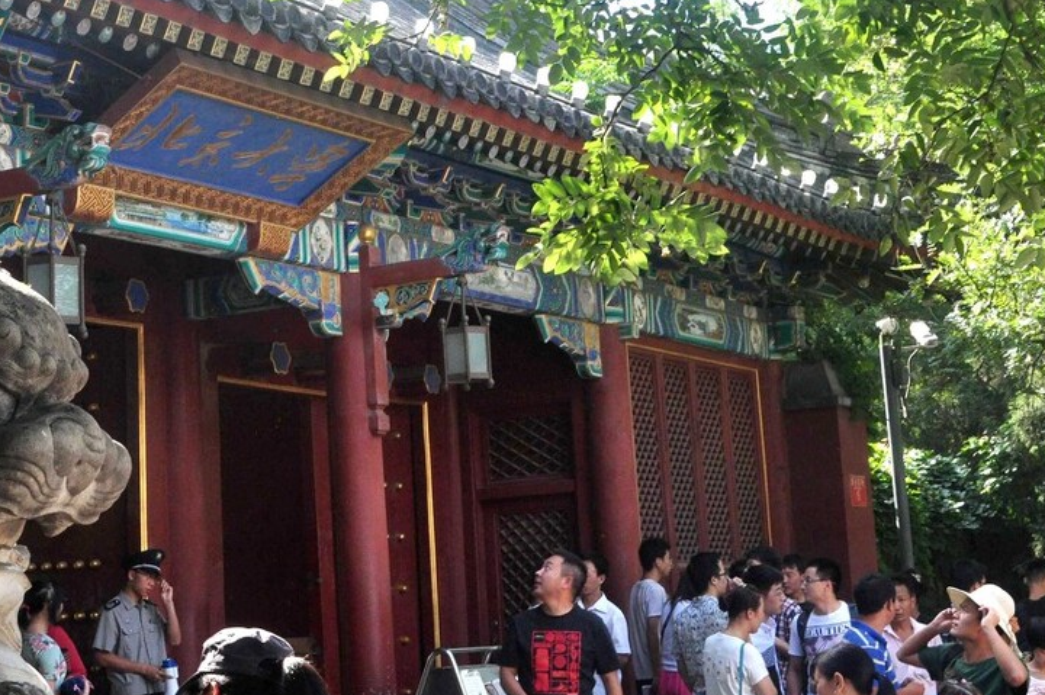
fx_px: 2176
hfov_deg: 26.4
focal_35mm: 75
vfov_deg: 18.1
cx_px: 189
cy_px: 251
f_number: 9
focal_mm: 30
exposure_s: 1/160
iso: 800
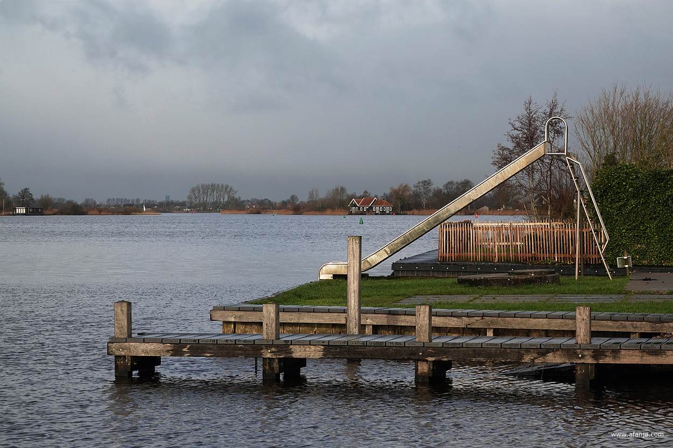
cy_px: 224
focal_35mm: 97
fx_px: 1813
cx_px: 336
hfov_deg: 21.0
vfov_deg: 14.1
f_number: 5
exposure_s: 1/640
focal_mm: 35.68
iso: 200
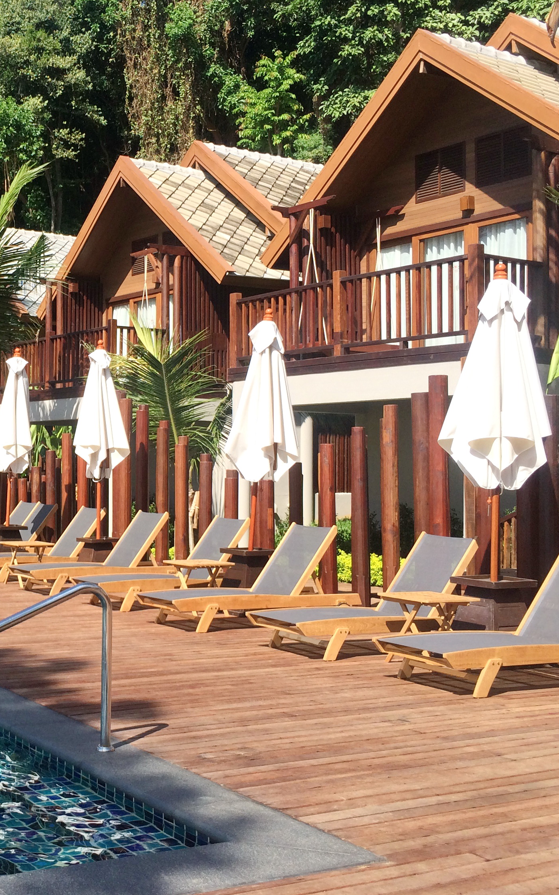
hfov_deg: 27.2
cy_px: 412
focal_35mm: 45
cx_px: 17
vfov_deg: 44.3
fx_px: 1097
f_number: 2.2
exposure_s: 1/1466
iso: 32
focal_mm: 4.15
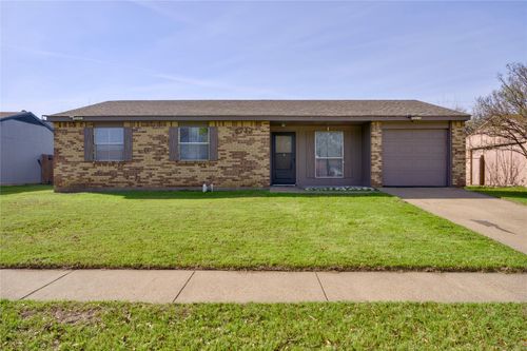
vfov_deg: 55.9
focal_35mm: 23
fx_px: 331
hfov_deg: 77.1
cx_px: 264
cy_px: 176
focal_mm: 22.6
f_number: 8
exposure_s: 1/160
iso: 100
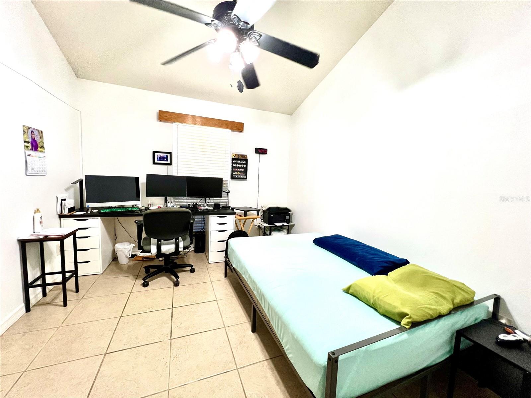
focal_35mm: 13
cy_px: 199
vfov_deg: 89.9
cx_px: 266
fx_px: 199
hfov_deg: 106.2
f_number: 1.8
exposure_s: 1/60
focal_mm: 1.57
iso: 125
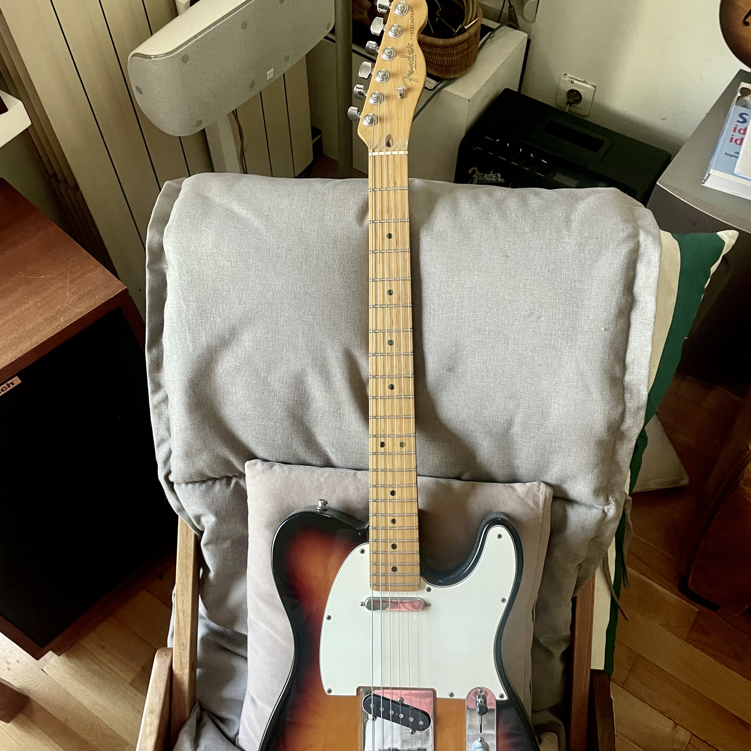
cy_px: 391
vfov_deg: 52.5
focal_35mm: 31
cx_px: 379
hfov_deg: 52.5
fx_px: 761
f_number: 1.6
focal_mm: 4.2
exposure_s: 1/66
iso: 125
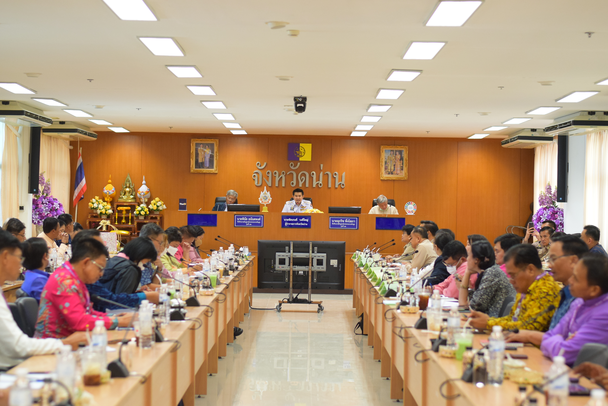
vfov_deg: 18.2
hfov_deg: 27.0
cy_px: 203
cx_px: 304
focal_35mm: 75
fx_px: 1267
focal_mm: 50
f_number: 2.8
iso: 1250
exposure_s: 1/320
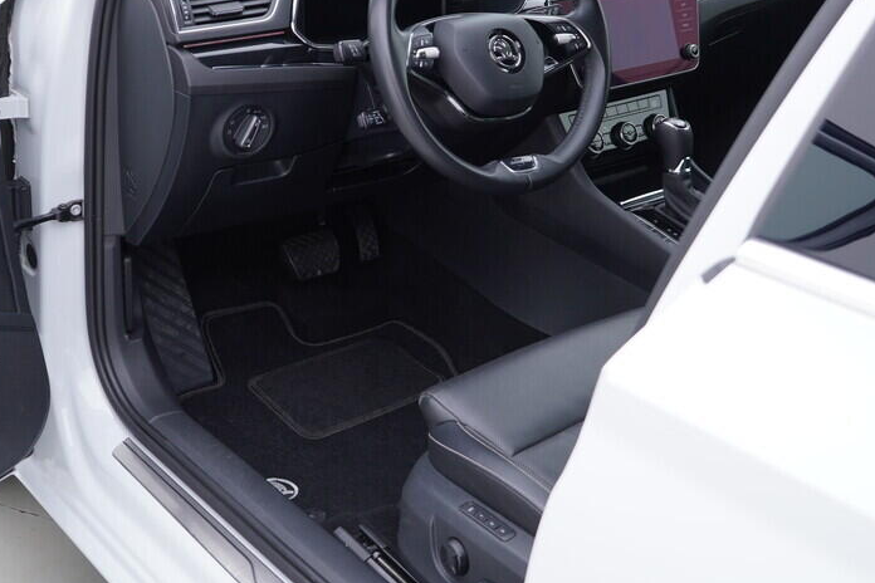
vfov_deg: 25.5
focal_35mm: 53
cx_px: 363
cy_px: 242
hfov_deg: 37.4
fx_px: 1288
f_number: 3.2
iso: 125
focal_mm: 24
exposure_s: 1/50
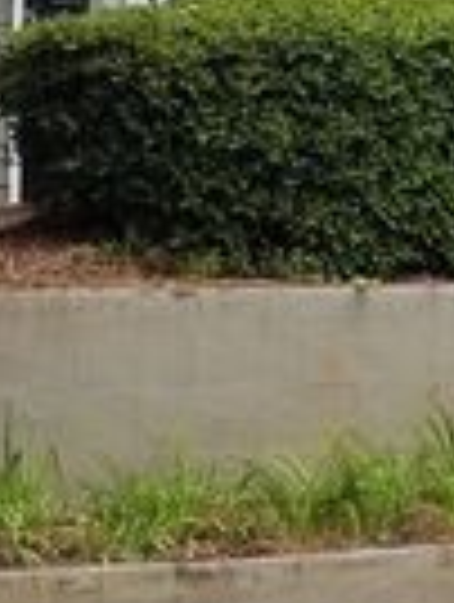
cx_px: 580
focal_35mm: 97
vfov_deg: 19.0
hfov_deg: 14.7
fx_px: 1691
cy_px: -142
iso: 50
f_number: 1.7
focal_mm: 4.25
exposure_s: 1/413
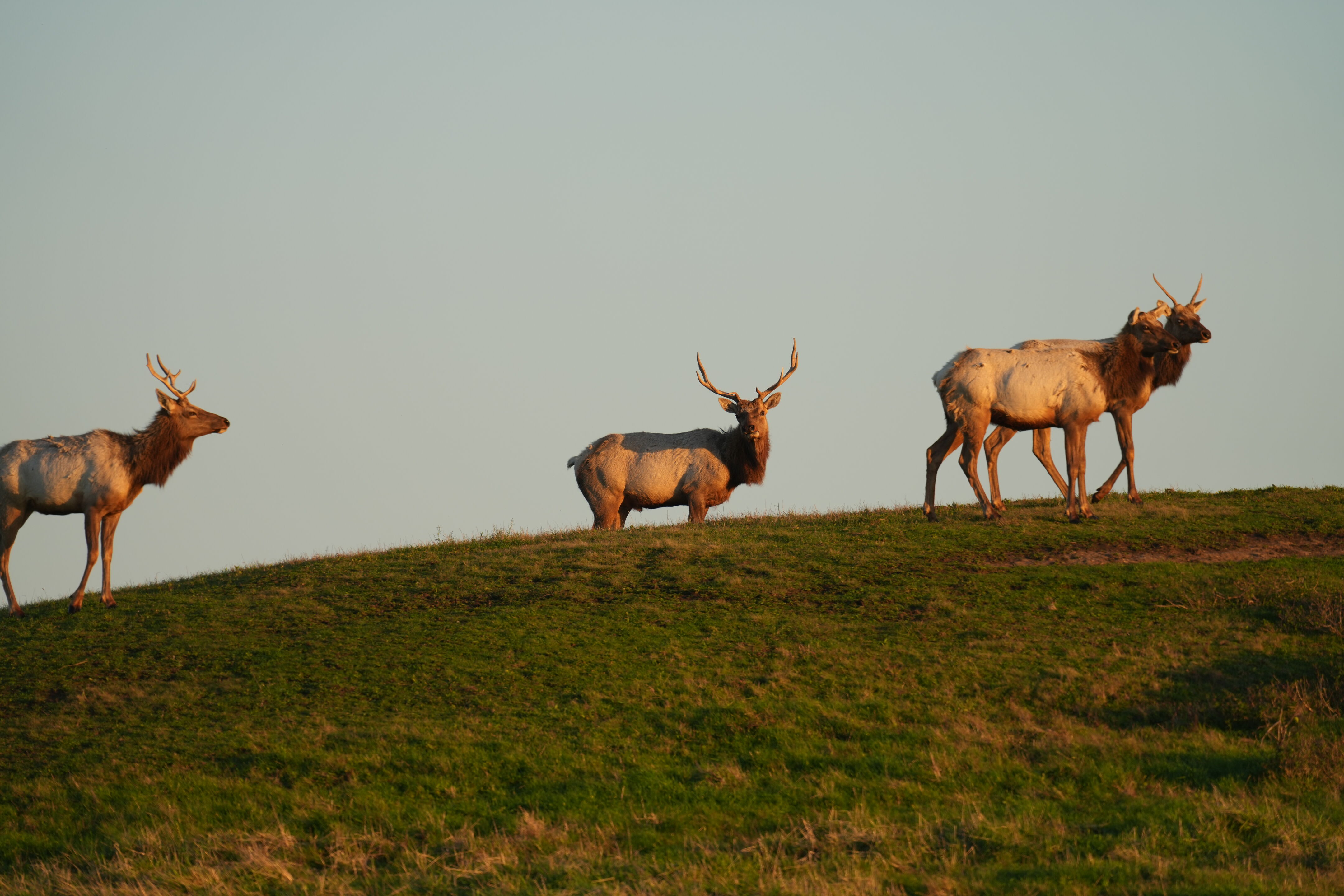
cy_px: 448
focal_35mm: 600
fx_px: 22398
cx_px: 672
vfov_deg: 2.3
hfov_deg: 3.4
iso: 200
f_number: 5.6
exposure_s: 1/200
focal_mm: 600
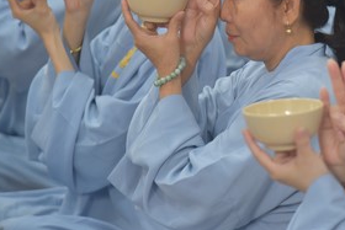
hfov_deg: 7.7
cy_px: -12
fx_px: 2550
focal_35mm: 266
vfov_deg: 5.2
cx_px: 346
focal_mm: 120
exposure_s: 1/60
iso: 1000
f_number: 4
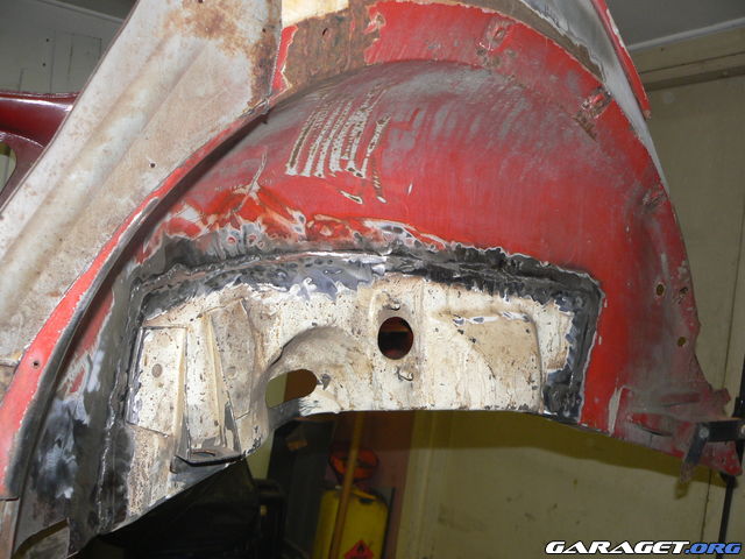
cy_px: 280
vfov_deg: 39.7
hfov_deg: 51.4
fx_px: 775
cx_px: 372
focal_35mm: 36
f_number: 2.8
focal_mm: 6
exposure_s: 1/30
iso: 100
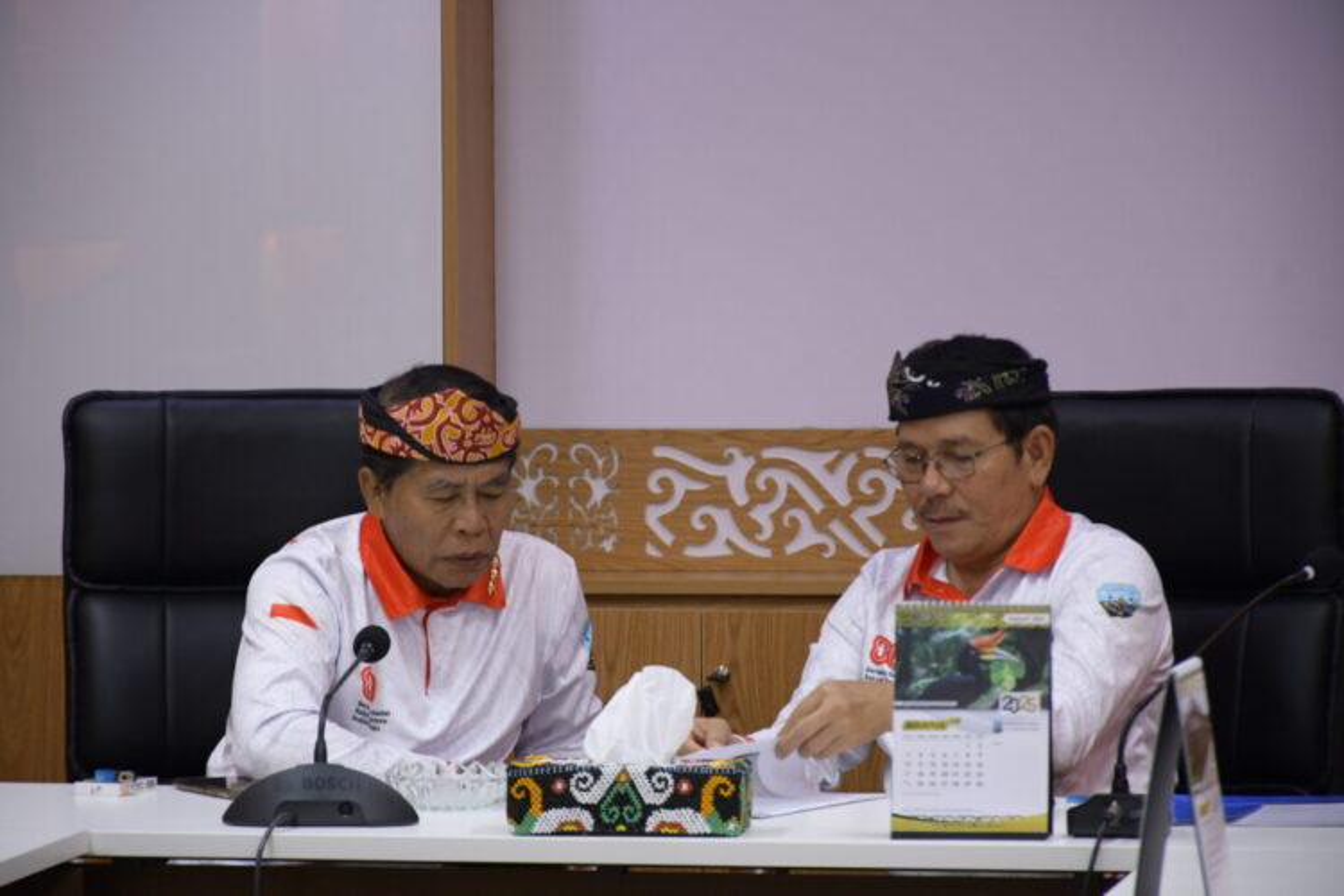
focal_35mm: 195
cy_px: 448
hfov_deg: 10.5
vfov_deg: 7.0
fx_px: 7279
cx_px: 672
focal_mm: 130
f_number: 5.6
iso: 1250
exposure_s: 1/100
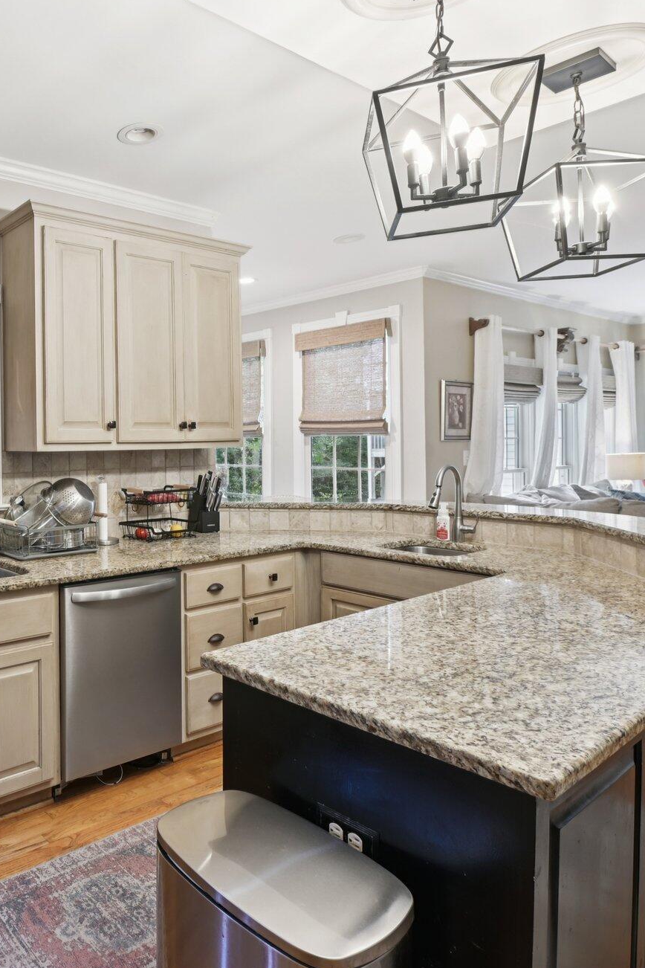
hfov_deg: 47.7
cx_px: 4
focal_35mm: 22
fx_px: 591
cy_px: 473
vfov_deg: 78.6
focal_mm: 14
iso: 200
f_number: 9
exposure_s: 1/1.67
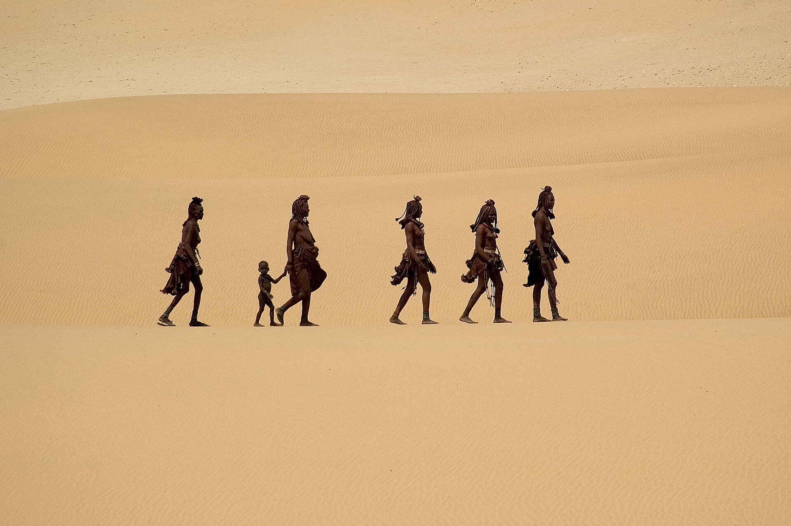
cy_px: 263
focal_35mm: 180
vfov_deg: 7.6
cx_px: 396
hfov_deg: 11.4
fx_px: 3952
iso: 200
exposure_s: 1/640
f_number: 6.3
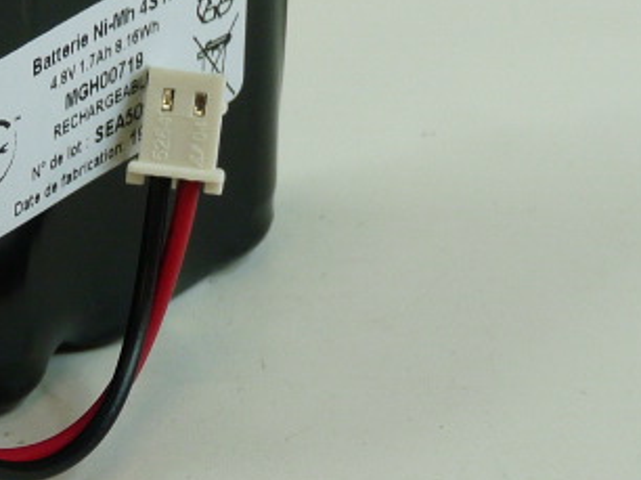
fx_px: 3368
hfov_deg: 10.8
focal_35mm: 182
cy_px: 88
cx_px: -17
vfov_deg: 8.1
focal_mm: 8.7
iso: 100
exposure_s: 1/50
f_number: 3.2
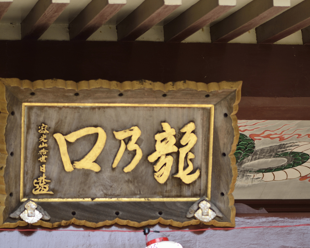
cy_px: 123
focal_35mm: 180
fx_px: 1648
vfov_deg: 8.6
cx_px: 166
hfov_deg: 10.7
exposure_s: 1/400
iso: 140
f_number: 2.8
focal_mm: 105
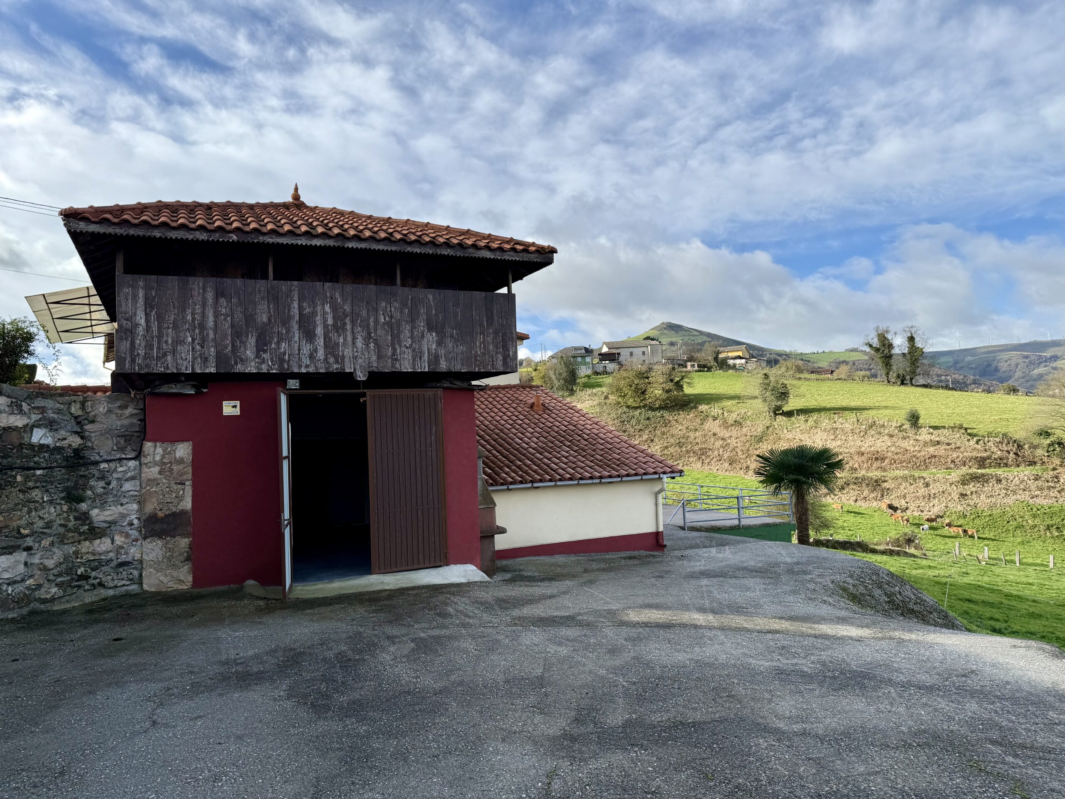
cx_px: 532
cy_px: 400
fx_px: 738
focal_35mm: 24
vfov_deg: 56.8
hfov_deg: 71.6
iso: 80
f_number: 1.78
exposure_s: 1/3953
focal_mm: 6.76
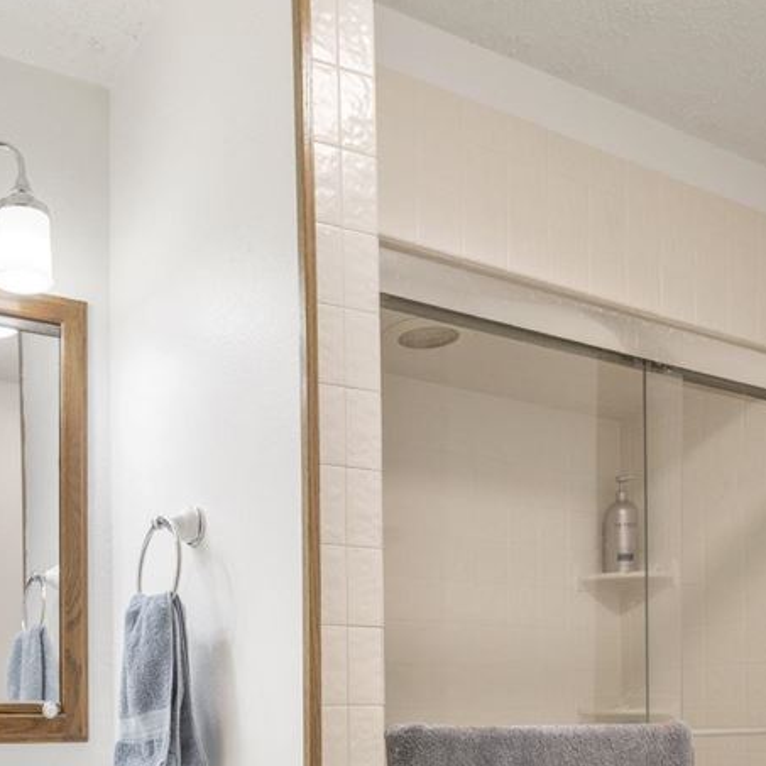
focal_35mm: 36
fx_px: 901
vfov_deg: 42.6
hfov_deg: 44.8
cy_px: 676
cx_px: 210
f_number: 9
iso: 320
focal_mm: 15
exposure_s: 1/6
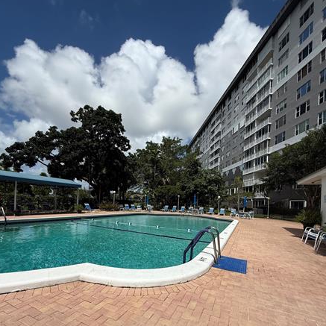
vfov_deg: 82.3
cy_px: 205
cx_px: 161
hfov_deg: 84.0
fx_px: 181
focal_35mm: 17
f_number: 2.2
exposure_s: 1/5155
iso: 64
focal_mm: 2.22
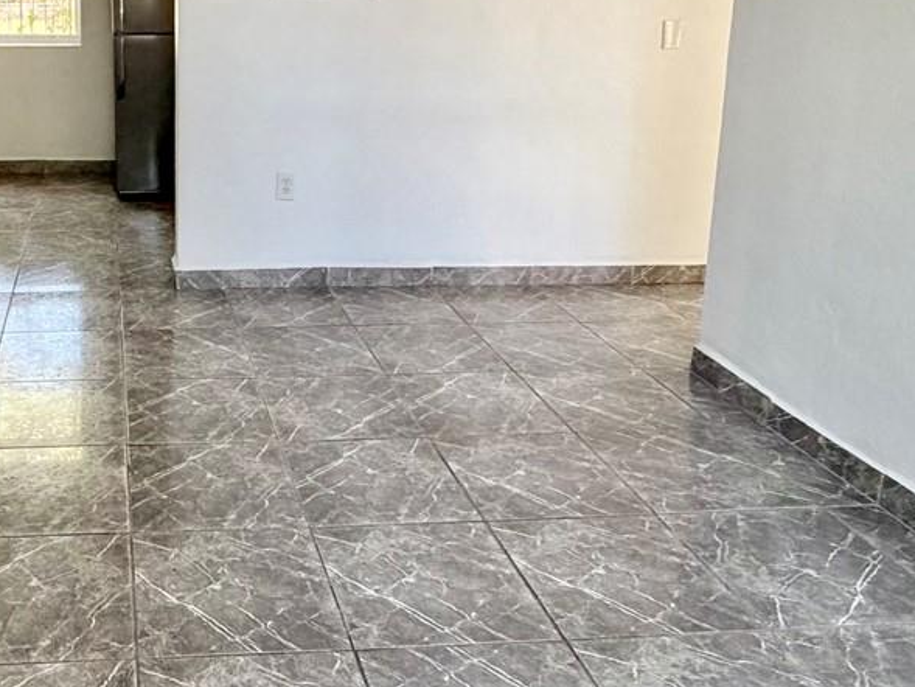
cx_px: 182
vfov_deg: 36.5
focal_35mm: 38
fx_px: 1005
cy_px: 140
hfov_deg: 46.4
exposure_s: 1/82
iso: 320
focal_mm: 2.22
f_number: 2.2
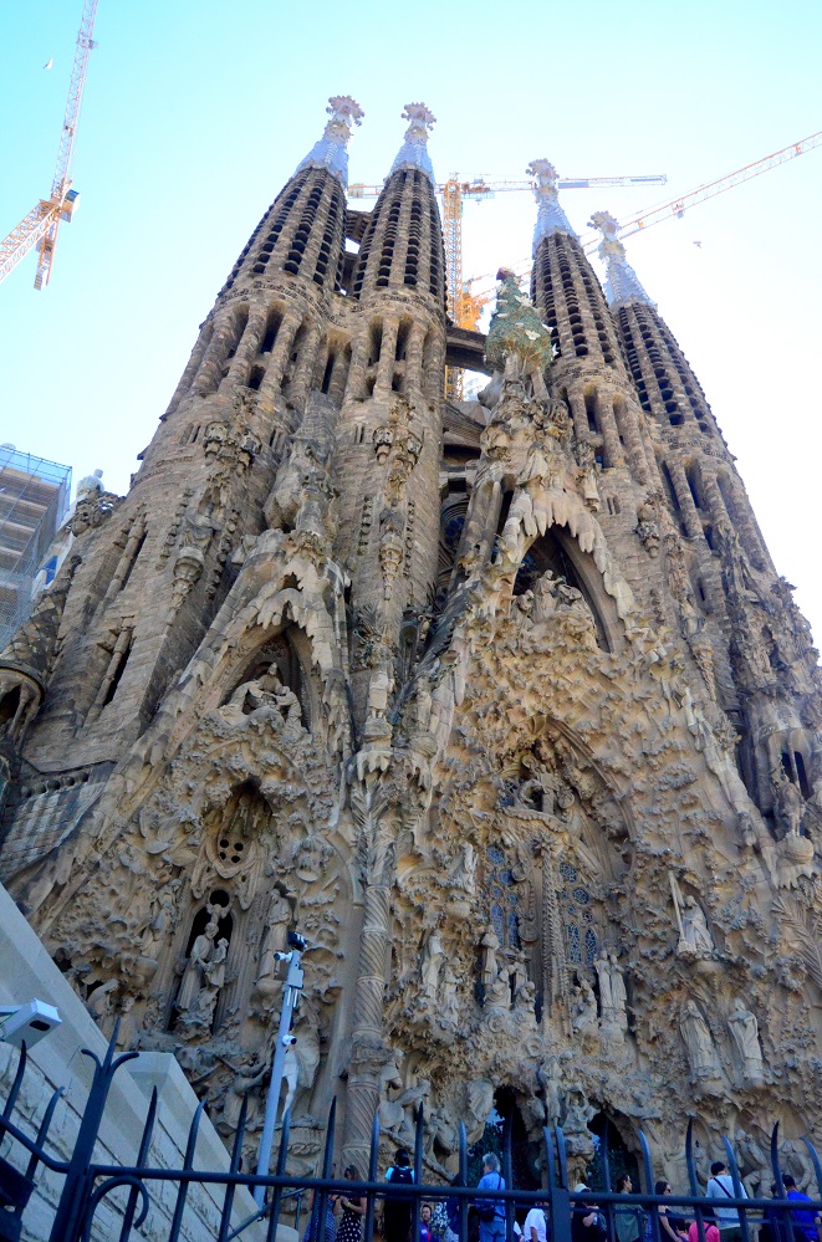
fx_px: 826
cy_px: 621
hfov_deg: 52.9
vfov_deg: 73.9
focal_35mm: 24
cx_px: 411
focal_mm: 16
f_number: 4.5
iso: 2800
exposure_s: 1/8000
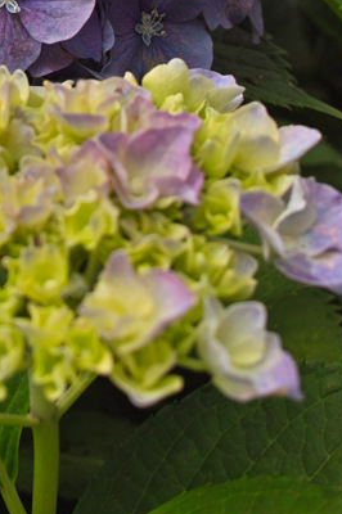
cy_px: -3
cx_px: -77
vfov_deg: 18.9
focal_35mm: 105
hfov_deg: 12.7
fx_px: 1499
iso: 200
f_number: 5.6
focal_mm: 24.2
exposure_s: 1/125
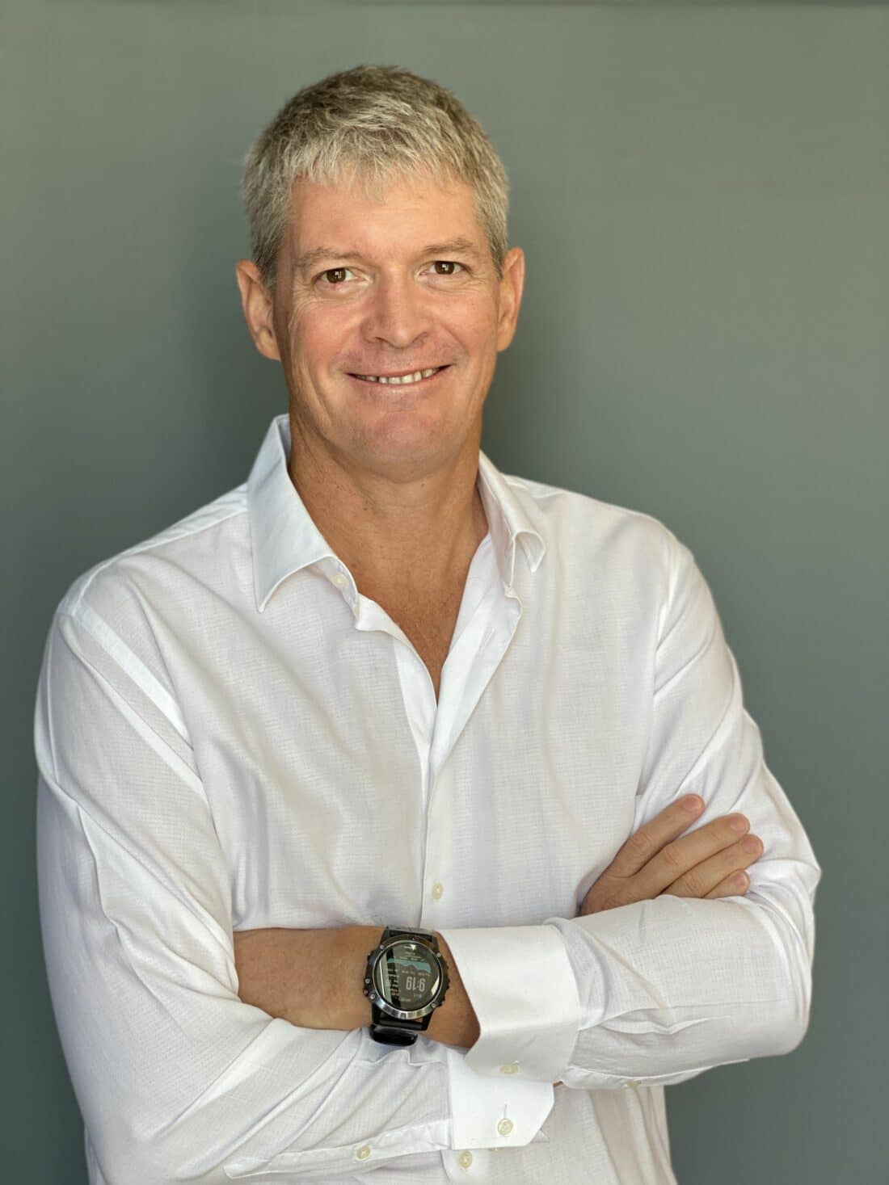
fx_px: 1781
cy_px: 592
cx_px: 444
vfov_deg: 36.8
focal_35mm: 52
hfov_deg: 28.0
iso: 100
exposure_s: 1/100
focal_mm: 6
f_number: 2
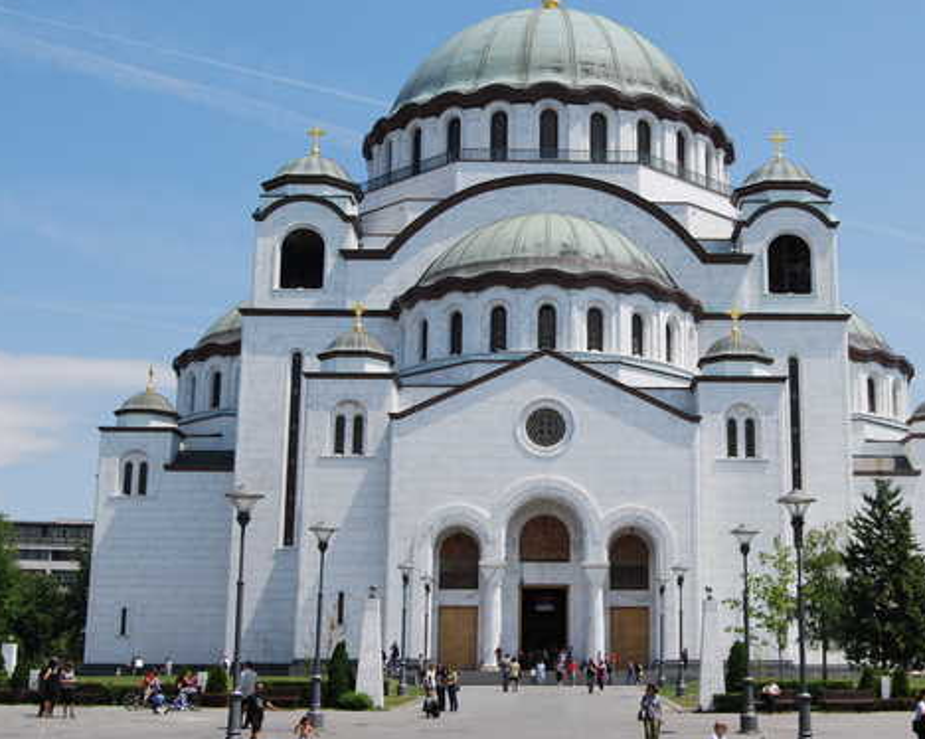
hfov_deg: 34.5
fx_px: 1478
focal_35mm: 54
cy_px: 328
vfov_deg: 28.1
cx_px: 589
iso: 100
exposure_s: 1/250
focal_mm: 28
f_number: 8
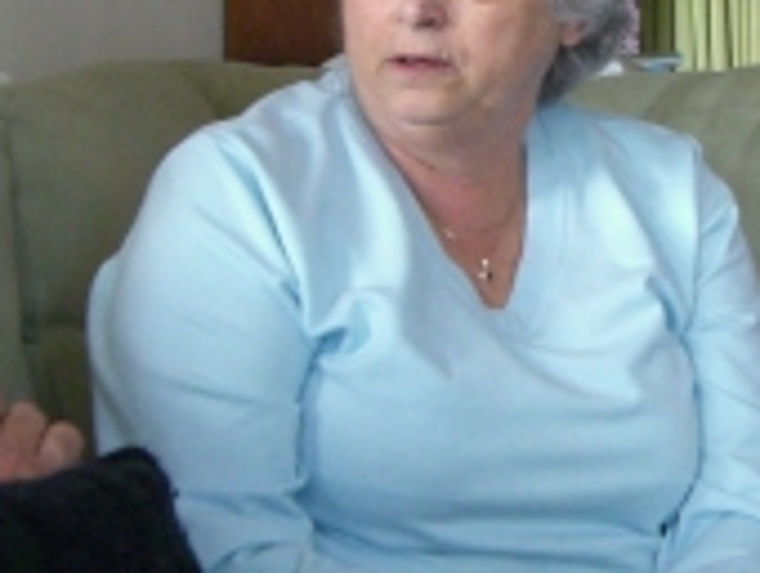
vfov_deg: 10.4
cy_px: 215
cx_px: 738
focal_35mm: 143
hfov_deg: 13.6
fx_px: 3144
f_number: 2.7
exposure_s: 1/60
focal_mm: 6.2
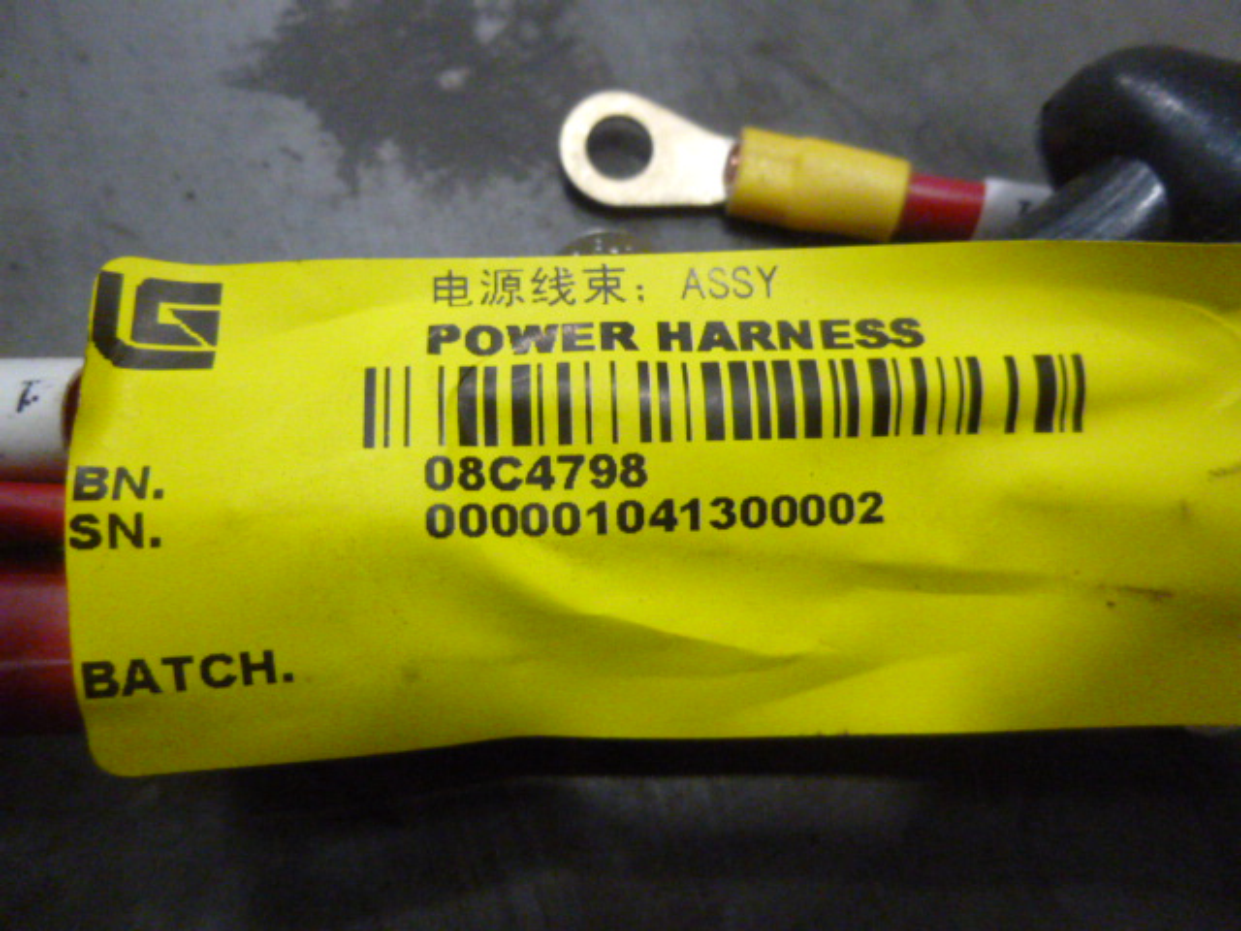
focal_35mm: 25
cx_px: 620
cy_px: 466
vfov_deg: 54.9
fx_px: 896
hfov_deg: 69.4
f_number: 3.1
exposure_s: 1/20
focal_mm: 4.5
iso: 800
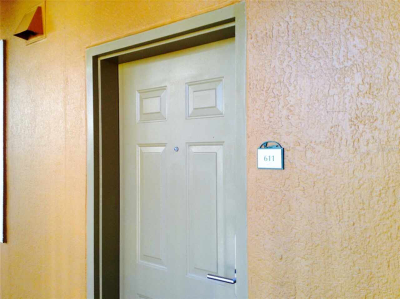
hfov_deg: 55.4
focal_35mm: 33
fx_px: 381
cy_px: 150
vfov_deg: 42.8
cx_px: 200
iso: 40
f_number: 2.4
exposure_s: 1/60
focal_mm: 3.3
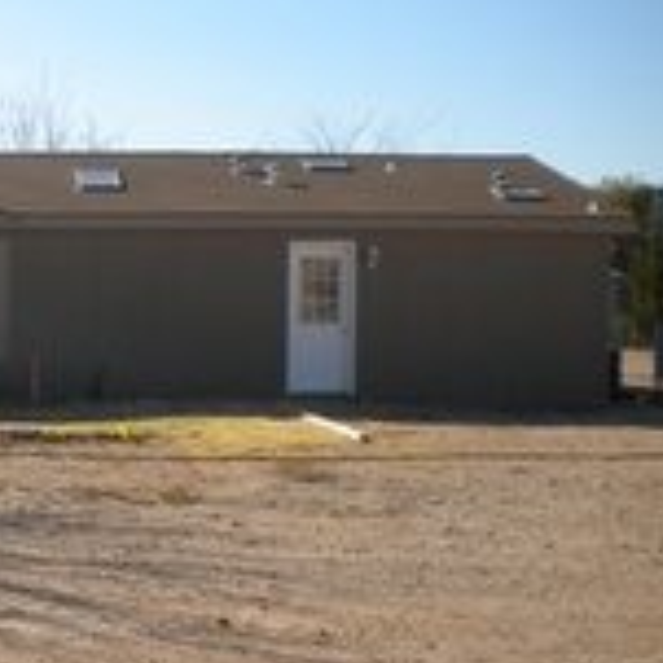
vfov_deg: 24.3
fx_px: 1539
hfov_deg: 22.7
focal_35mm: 71
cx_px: -88
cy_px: 382
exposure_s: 1/686
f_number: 4.6
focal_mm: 6.3
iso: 80
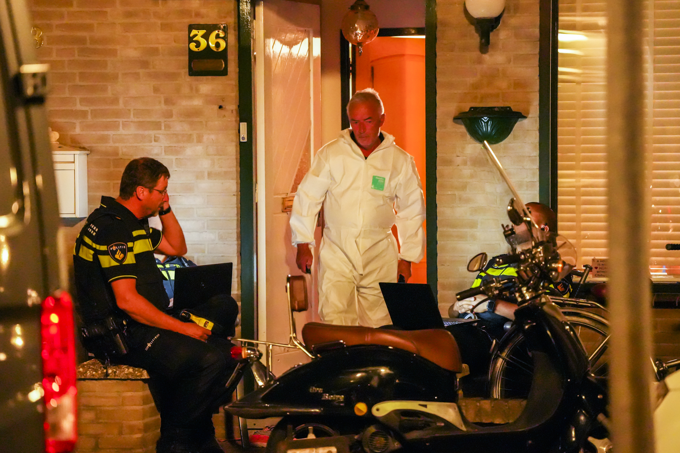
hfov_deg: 12.7
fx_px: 3060
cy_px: 226
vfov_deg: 8.5
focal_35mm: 162
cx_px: 340
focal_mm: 162
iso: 20000
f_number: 2.8
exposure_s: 1/50
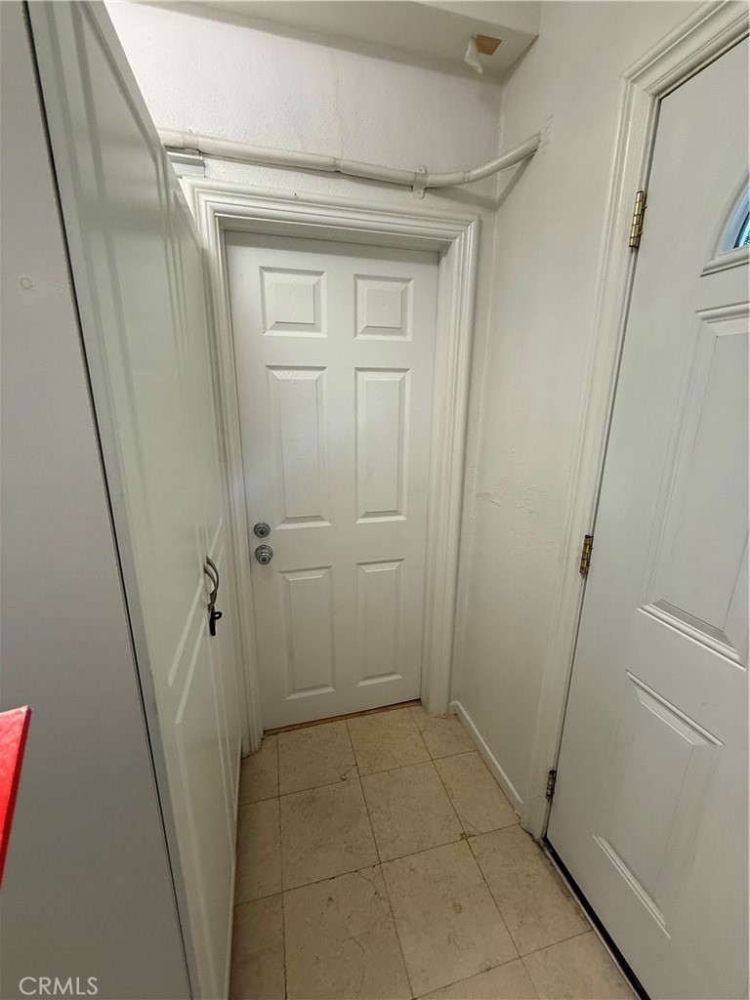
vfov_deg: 102.1
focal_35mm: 14
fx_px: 404
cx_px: 375
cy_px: 500
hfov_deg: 85.7
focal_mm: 2.22
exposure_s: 1/60
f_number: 2.2
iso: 200
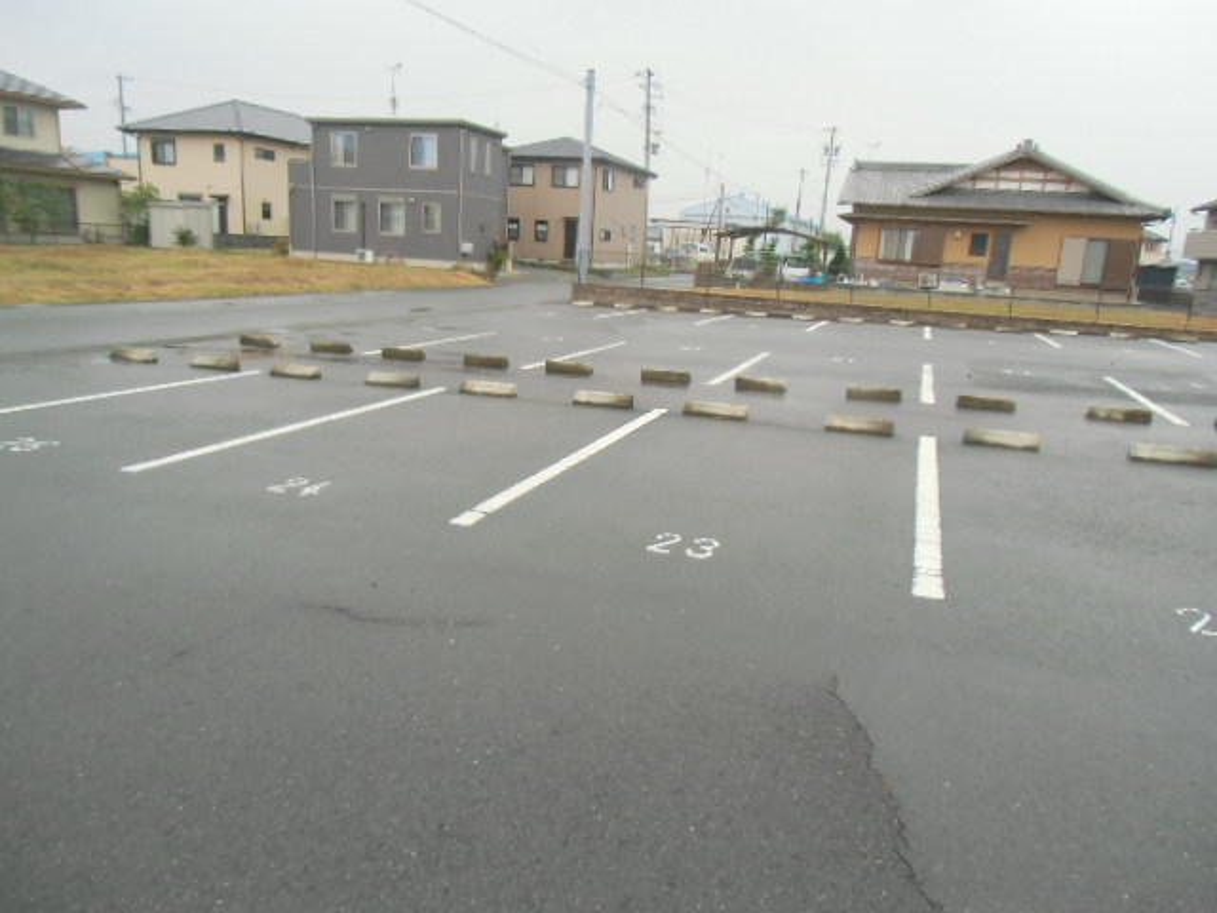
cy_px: 456
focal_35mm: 24
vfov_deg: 56.8
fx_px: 844
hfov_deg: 71.6
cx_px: 608
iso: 64
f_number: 3
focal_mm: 4.24
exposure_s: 1/125
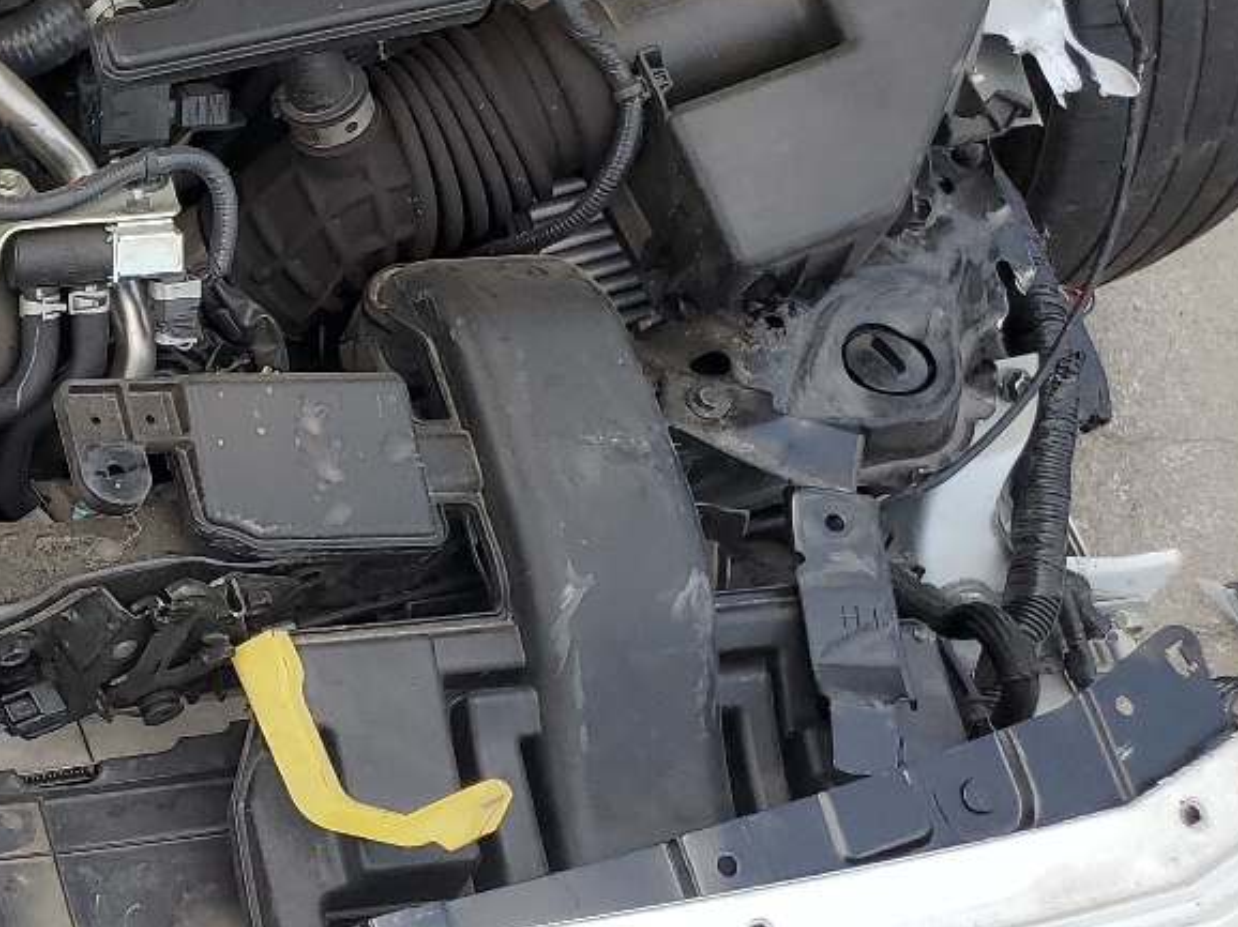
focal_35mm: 72
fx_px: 2574
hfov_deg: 24.0
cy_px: 263
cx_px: -343
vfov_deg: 20.3
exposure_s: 1/1429
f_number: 1.5
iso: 50
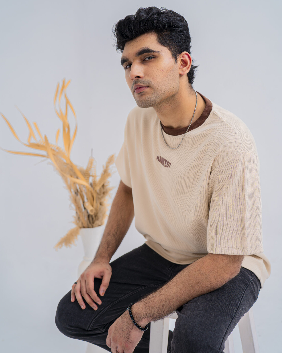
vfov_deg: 42.0
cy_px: 162
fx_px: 459
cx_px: 141
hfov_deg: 34.2
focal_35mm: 44
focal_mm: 39
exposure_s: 1/125
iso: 160
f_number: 3.5
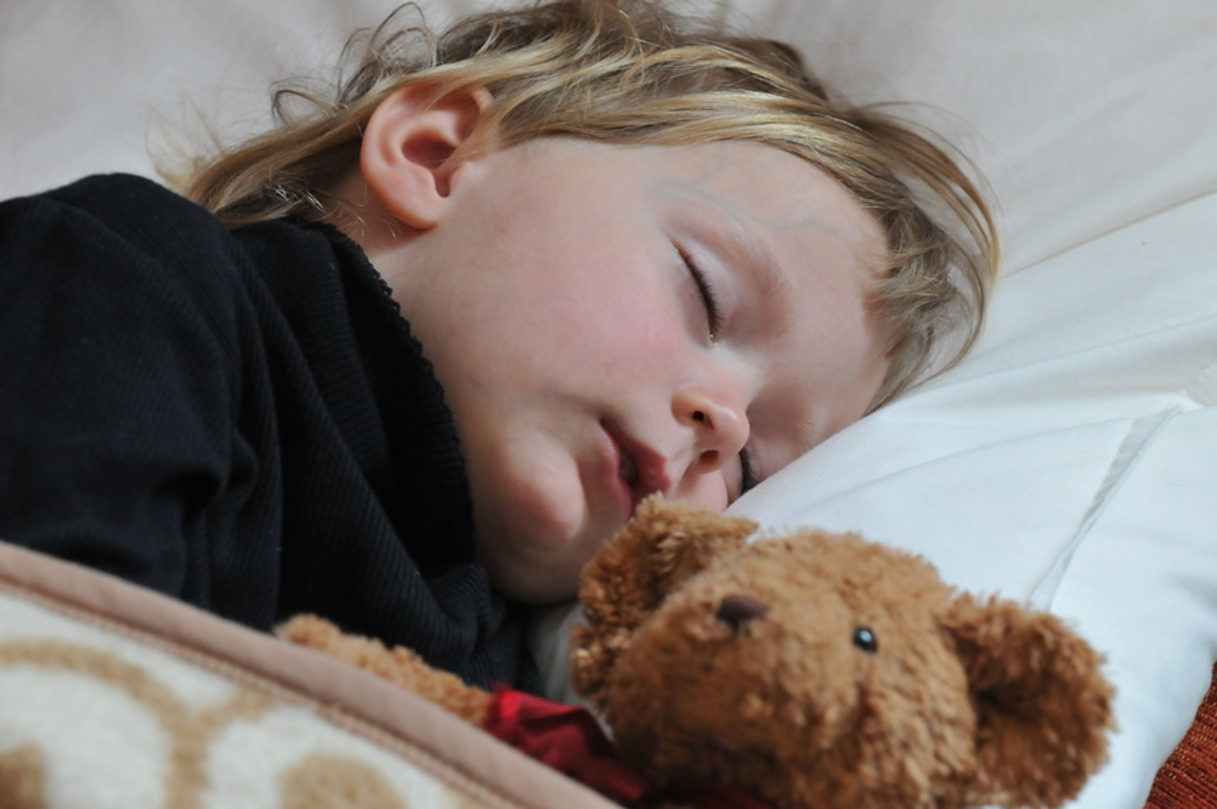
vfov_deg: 7.0
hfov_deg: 10.6
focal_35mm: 195
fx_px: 6586
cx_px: 608
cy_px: 404
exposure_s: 1/40
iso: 1000
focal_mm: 130
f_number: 6.3
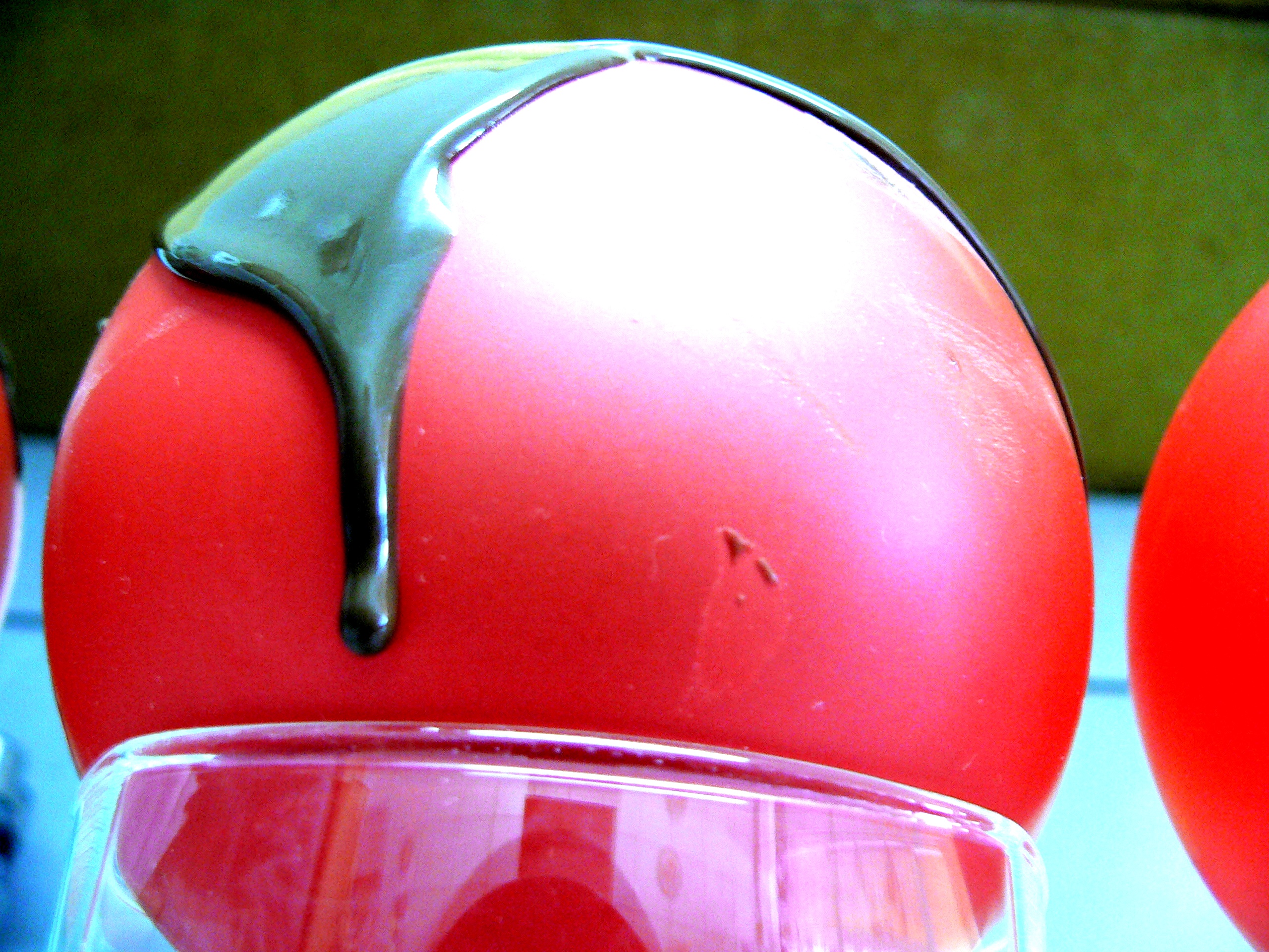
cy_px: 476
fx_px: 1320
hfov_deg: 51.4
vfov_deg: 39.7
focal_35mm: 36
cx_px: 634
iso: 200
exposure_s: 1/4
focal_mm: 6
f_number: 2.8
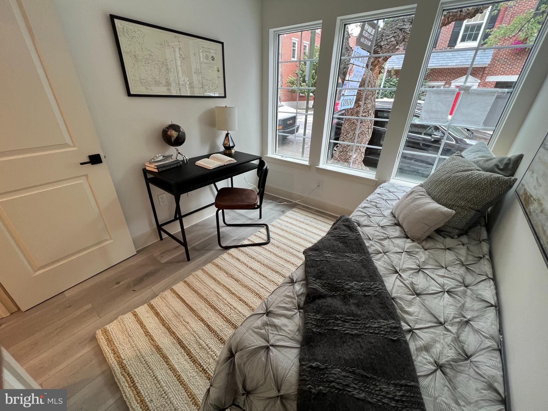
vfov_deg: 89.9
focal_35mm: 13
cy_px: 206
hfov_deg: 106.2
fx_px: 206
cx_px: 274
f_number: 1.8
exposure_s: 1/120
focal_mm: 1.57
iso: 160
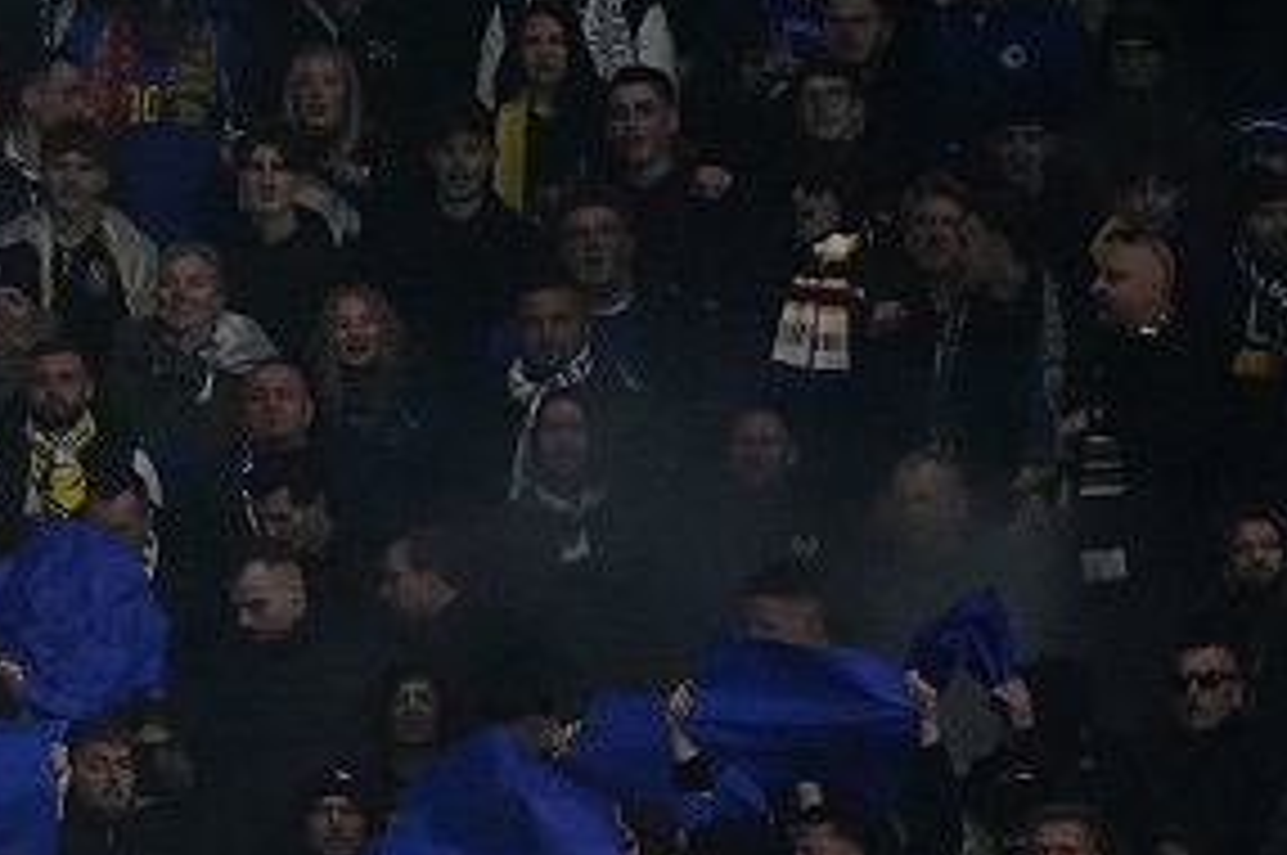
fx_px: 59955
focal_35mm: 1679
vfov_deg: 0.8
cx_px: -1404
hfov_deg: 1.2
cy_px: 1649
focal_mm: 400
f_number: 2.8
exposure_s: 1/1600
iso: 3200
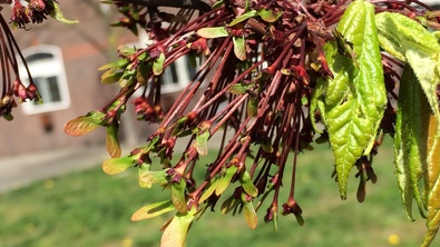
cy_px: 118
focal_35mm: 64
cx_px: 222
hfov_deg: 32.8
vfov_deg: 18.8
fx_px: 747
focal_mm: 4.15
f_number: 2.2
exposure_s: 1/1282
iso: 32
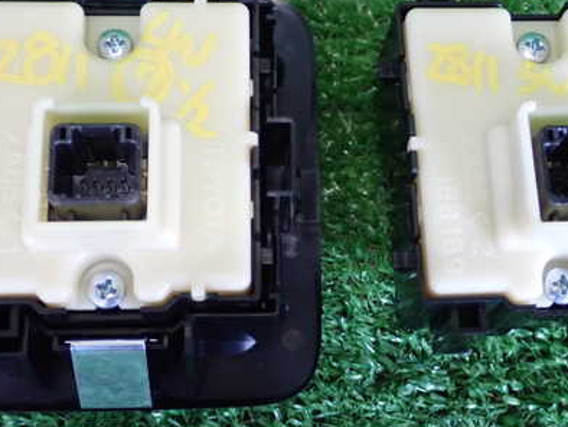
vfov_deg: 22.0
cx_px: 342
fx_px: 1100
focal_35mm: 67
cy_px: 225
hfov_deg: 28.9
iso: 1000
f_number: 2.9
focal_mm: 7.84
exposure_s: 1/40
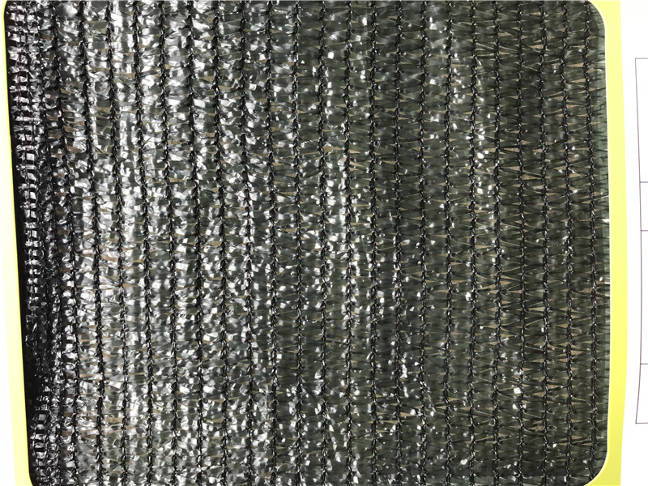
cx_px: 324
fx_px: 524
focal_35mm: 28
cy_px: 243
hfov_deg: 63.4
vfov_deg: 49.7
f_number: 1.8
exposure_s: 1/100
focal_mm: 3.99
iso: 40
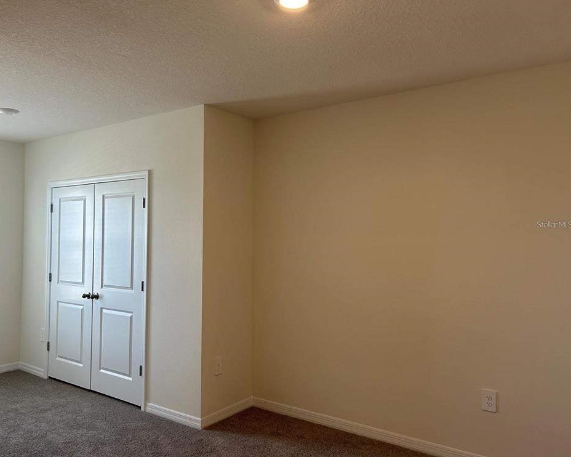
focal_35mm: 28
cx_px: 259
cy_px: 224
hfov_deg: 62.1
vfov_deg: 51.5
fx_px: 473
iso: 80
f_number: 1.5
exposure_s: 1/120
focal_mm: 5.7
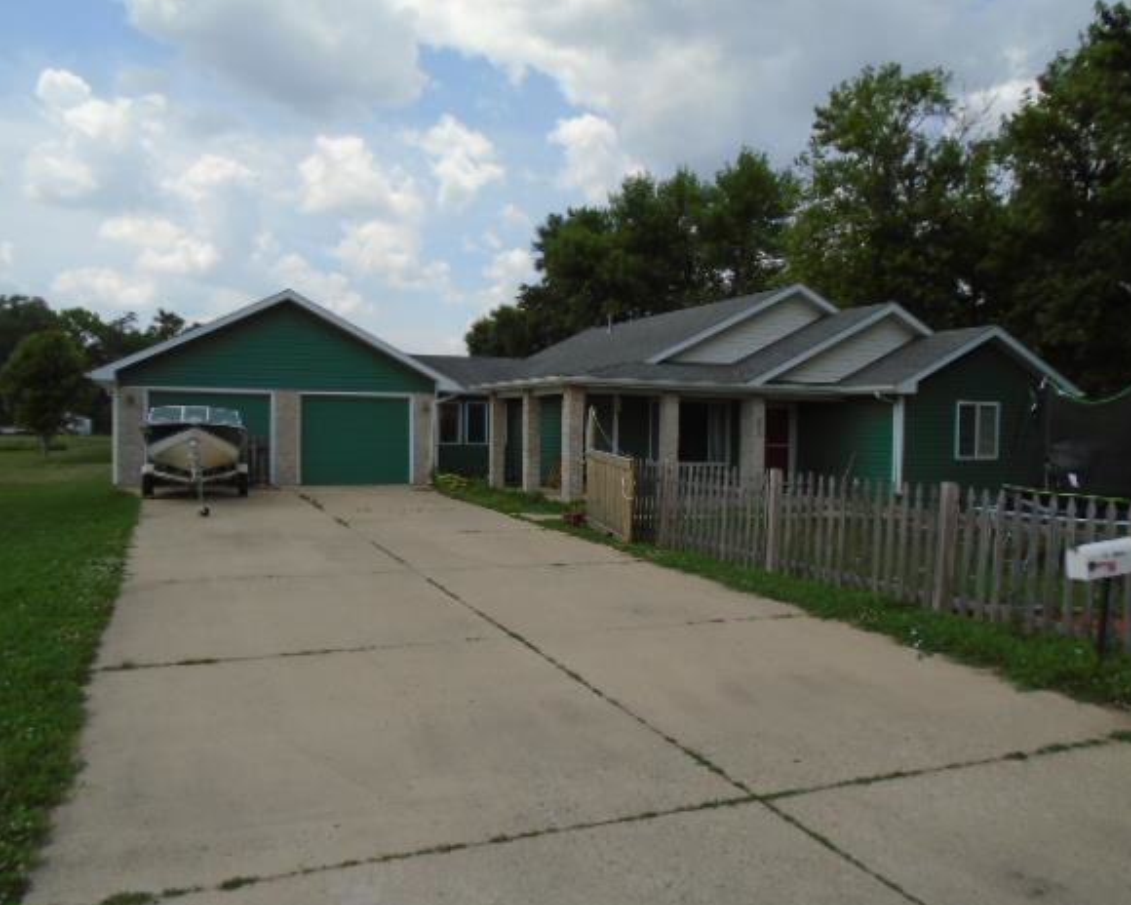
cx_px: 591
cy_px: 466
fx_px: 937
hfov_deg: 62.2
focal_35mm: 28
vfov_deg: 51.5
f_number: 3.2
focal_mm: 4.6
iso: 100
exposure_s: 1/1250
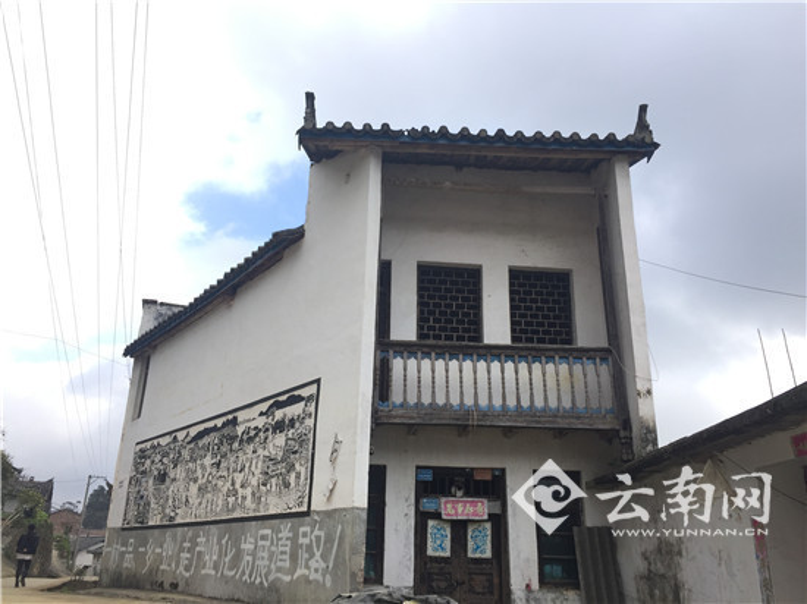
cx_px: 404
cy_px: 302
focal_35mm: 29
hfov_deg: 61.7
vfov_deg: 48.2
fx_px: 676
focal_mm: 4.15
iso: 32
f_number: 2.2
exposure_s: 1/706
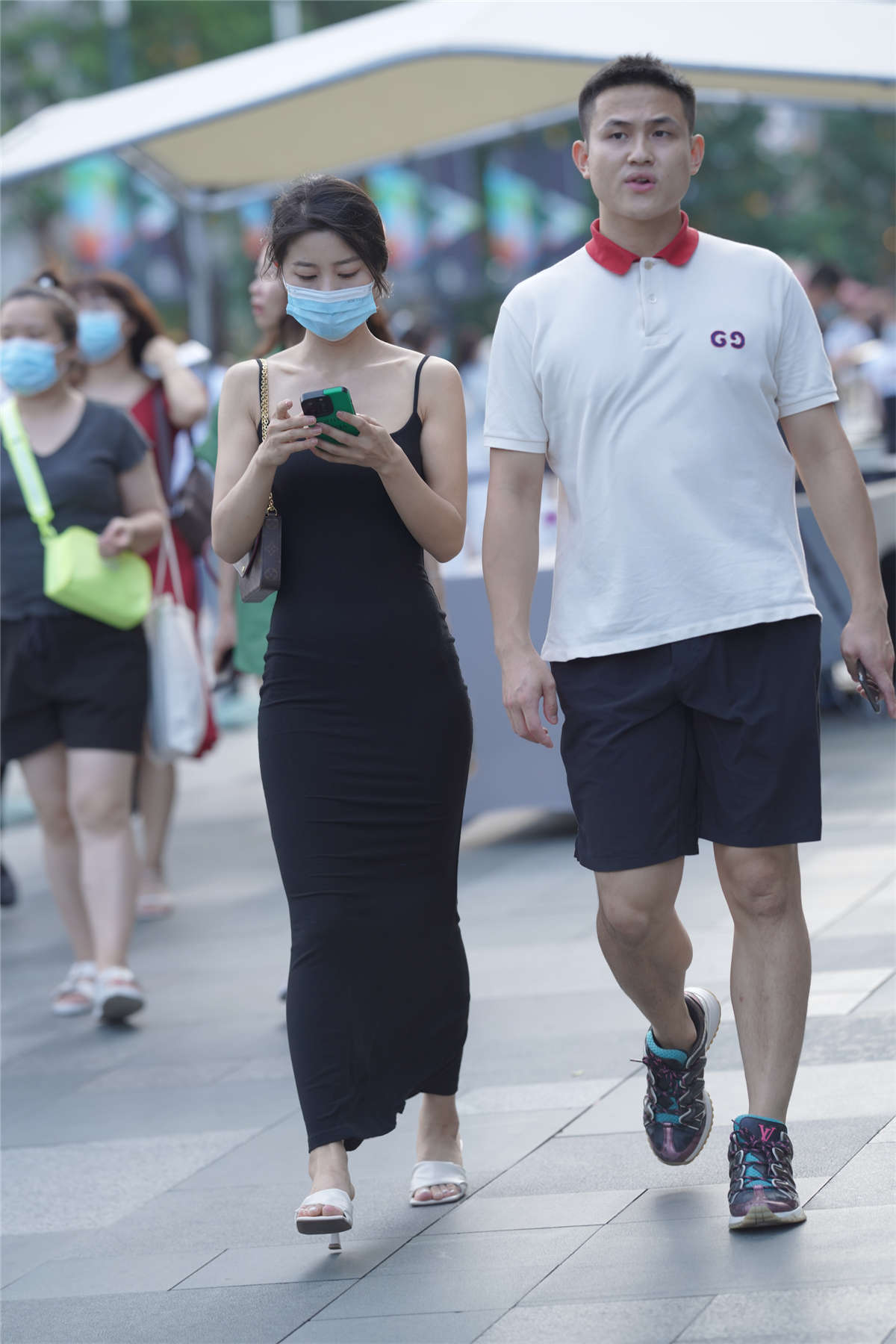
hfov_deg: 10.2
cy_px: 672
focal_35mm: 135
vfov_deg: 15.2
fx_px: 5040
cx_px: 448
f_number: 2.8
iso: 320
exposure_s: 1/500
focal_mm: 135
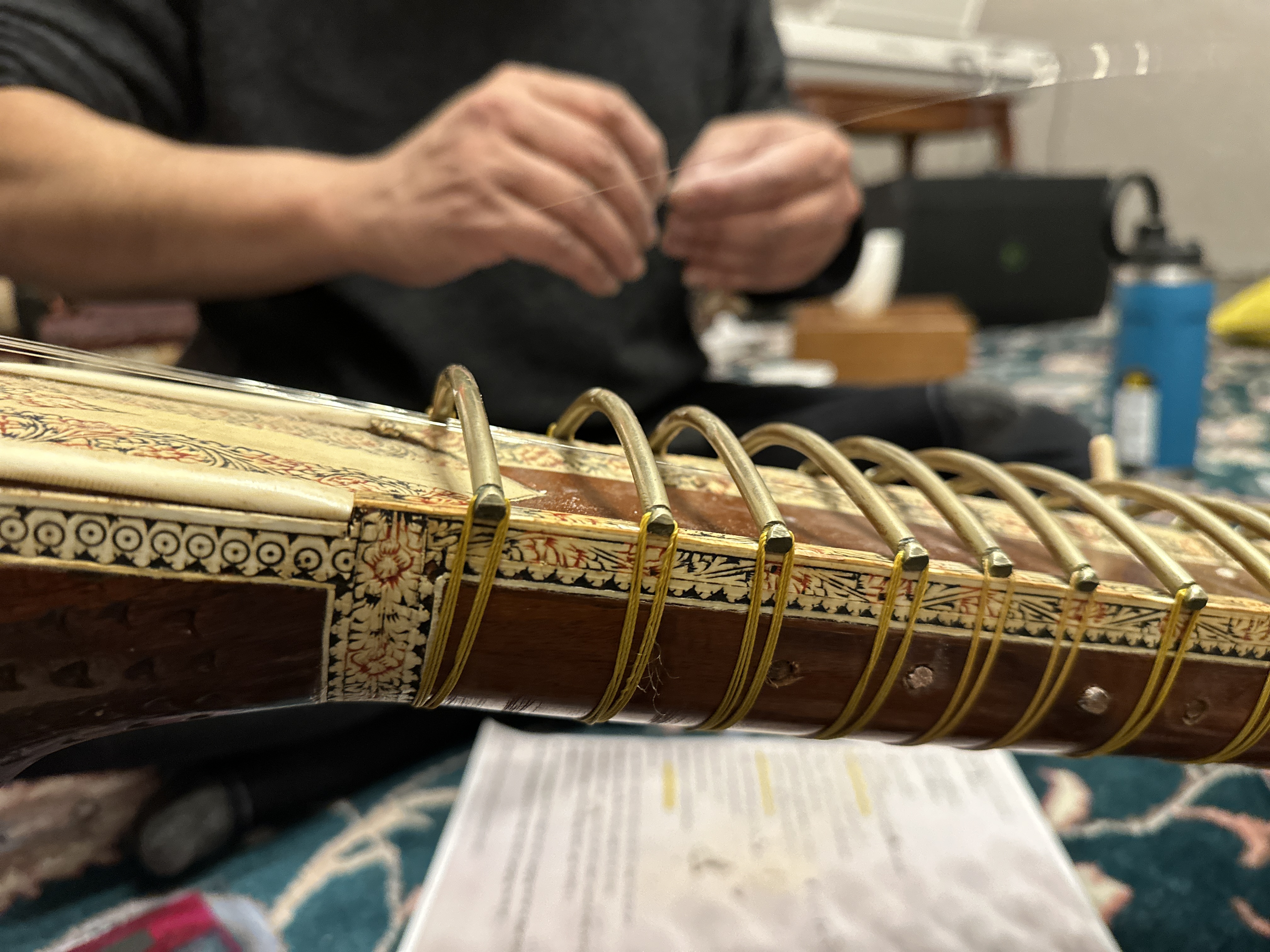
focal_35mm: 24
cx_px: 635
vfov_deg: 56.8
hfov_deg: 71.6
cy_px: 476
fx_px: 881
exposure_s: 1/60
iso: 500
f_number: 1.78
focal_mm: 6.86
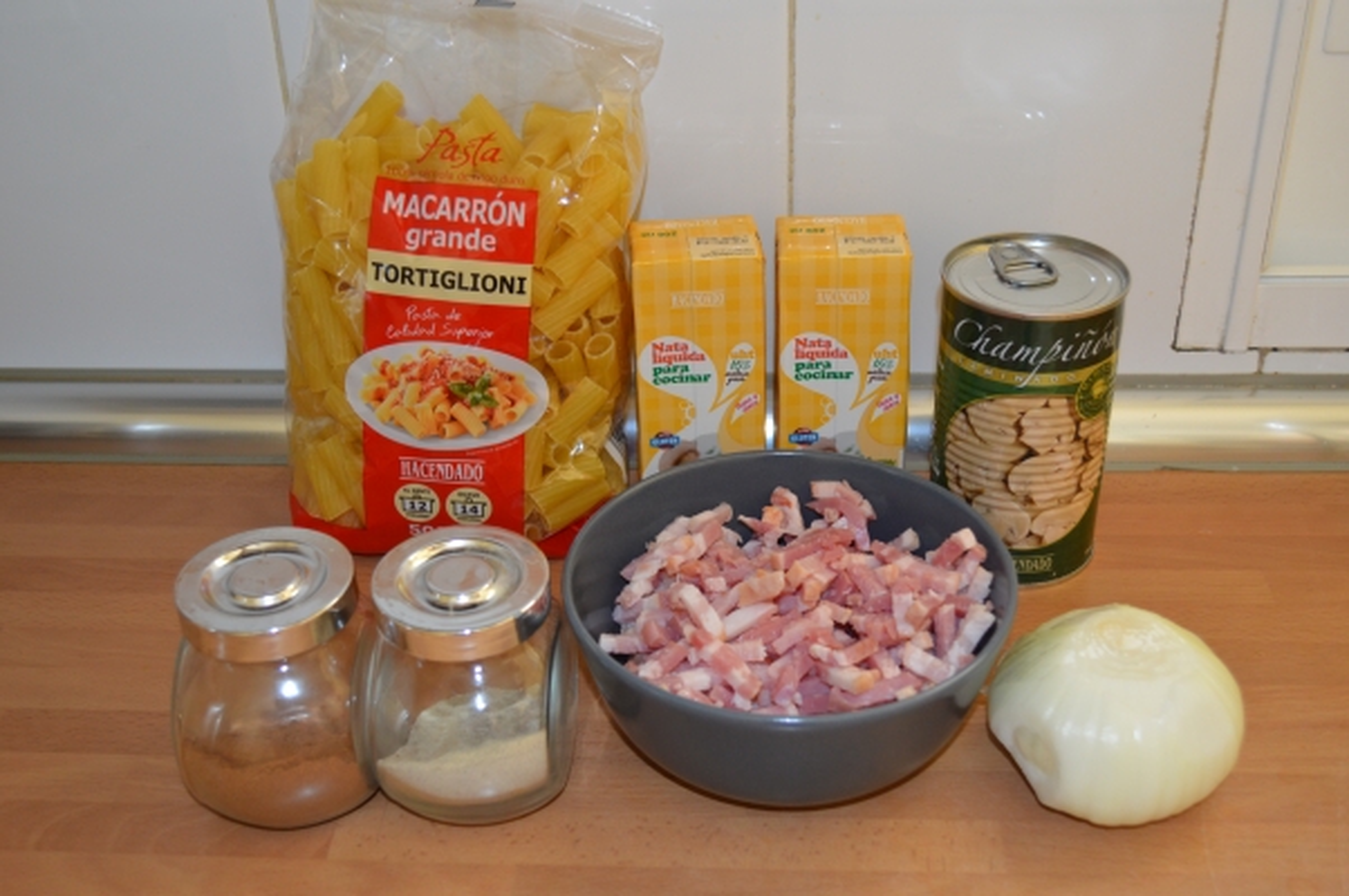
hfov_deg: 46.4
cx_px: 674
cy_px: 448
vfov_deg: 31.8
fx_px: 1572
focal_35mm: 42
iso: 640
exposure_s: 1/60
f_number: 4.5
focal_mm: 28
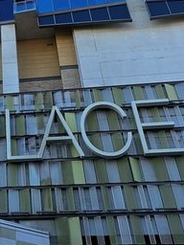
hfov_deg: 22.6
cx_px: -33
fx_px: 425
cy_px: -32
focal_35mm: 60
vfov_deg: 28.8
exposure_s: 1/323
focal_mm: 6.3
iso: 10
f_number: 1.7
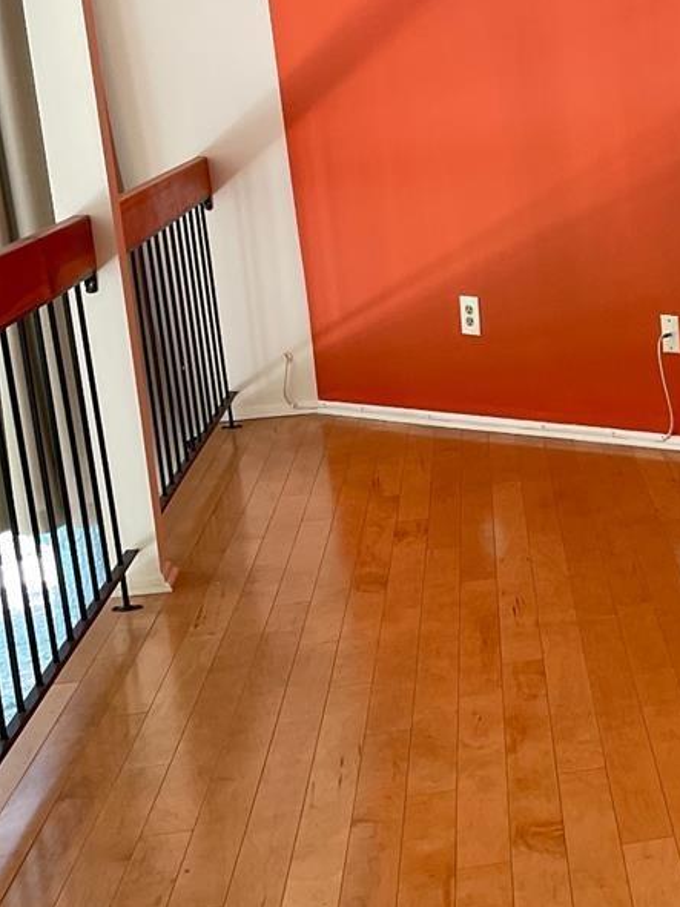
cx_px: 862
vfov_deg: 29.3
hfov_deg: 20.5
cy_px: 381
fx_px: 1729
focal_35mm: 66
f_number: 1.6
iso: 125
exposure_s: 1/120
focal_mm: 4.2
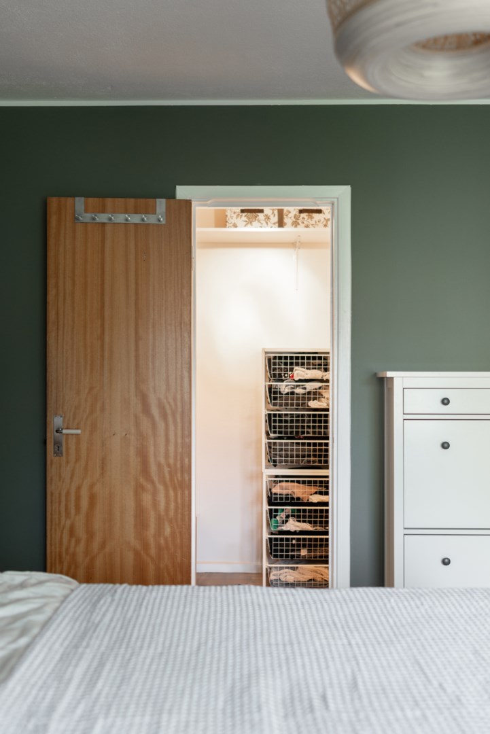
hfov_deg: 36.9
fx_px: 734
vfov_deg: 53.1
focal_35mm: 36
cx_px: 245
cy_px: 367
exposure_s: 1/40
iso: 80
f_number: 1.4
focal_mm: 24
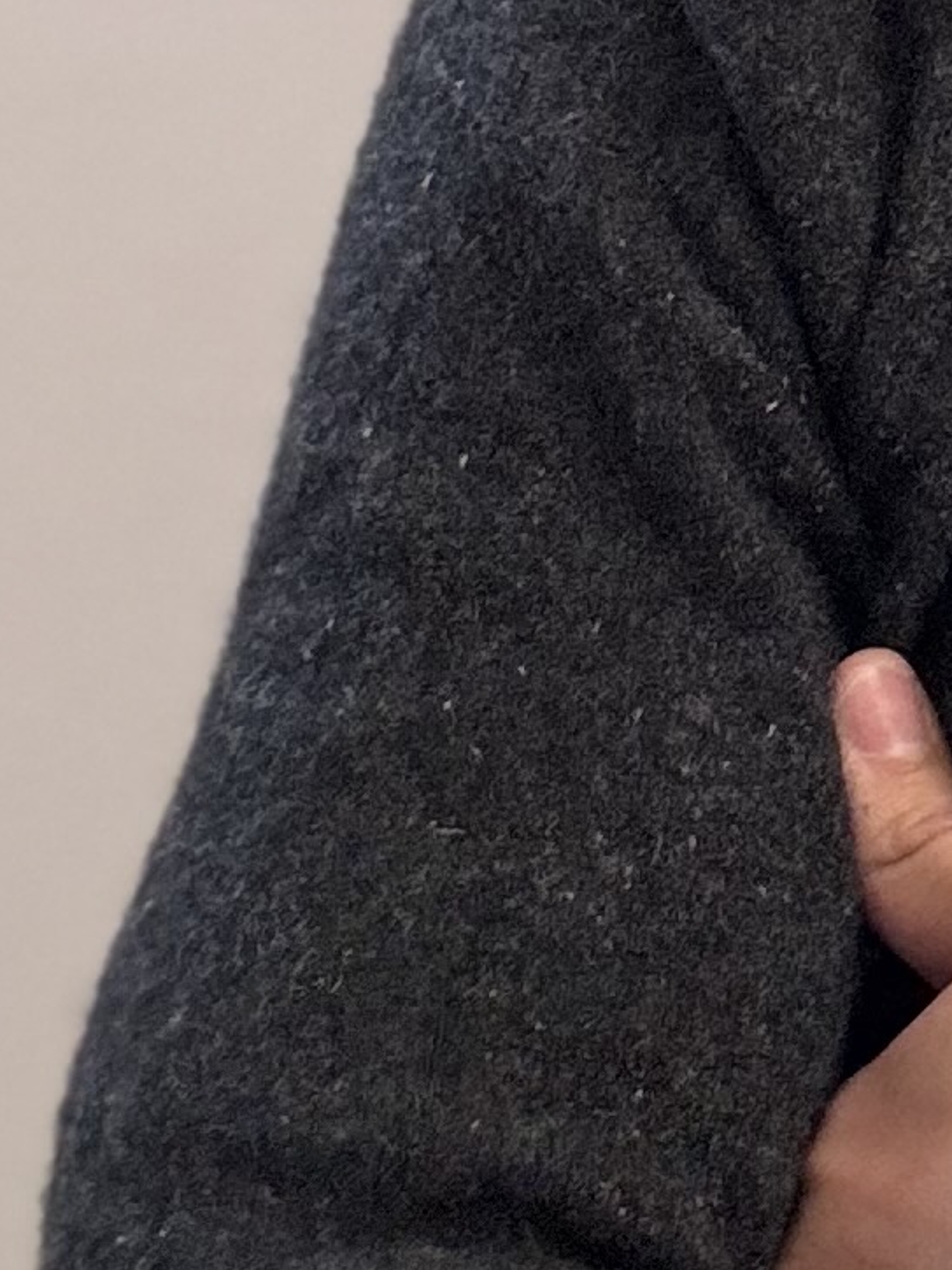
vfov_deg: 14.9
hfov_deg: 10.7
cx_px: 1818
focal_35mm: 128
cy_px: -214
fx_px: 4694
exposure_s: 1/60
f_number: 1.9
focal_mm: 2.69
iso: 80
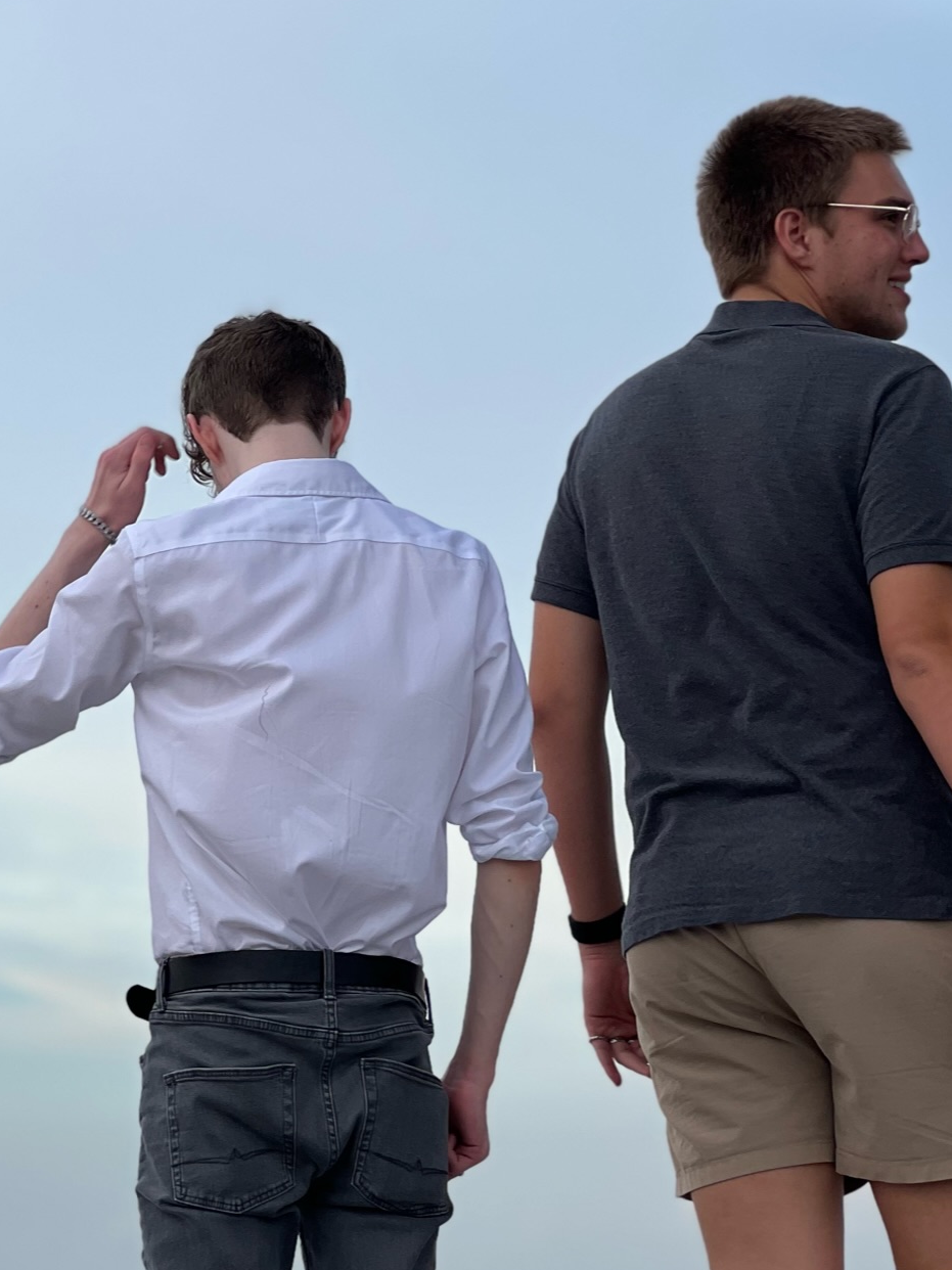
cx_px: 530
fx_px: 4659
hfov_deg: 11.7
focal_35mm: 127
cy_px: 803
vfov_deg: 15.5
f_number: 2.8
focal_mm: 9
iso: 25
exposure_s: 1/202
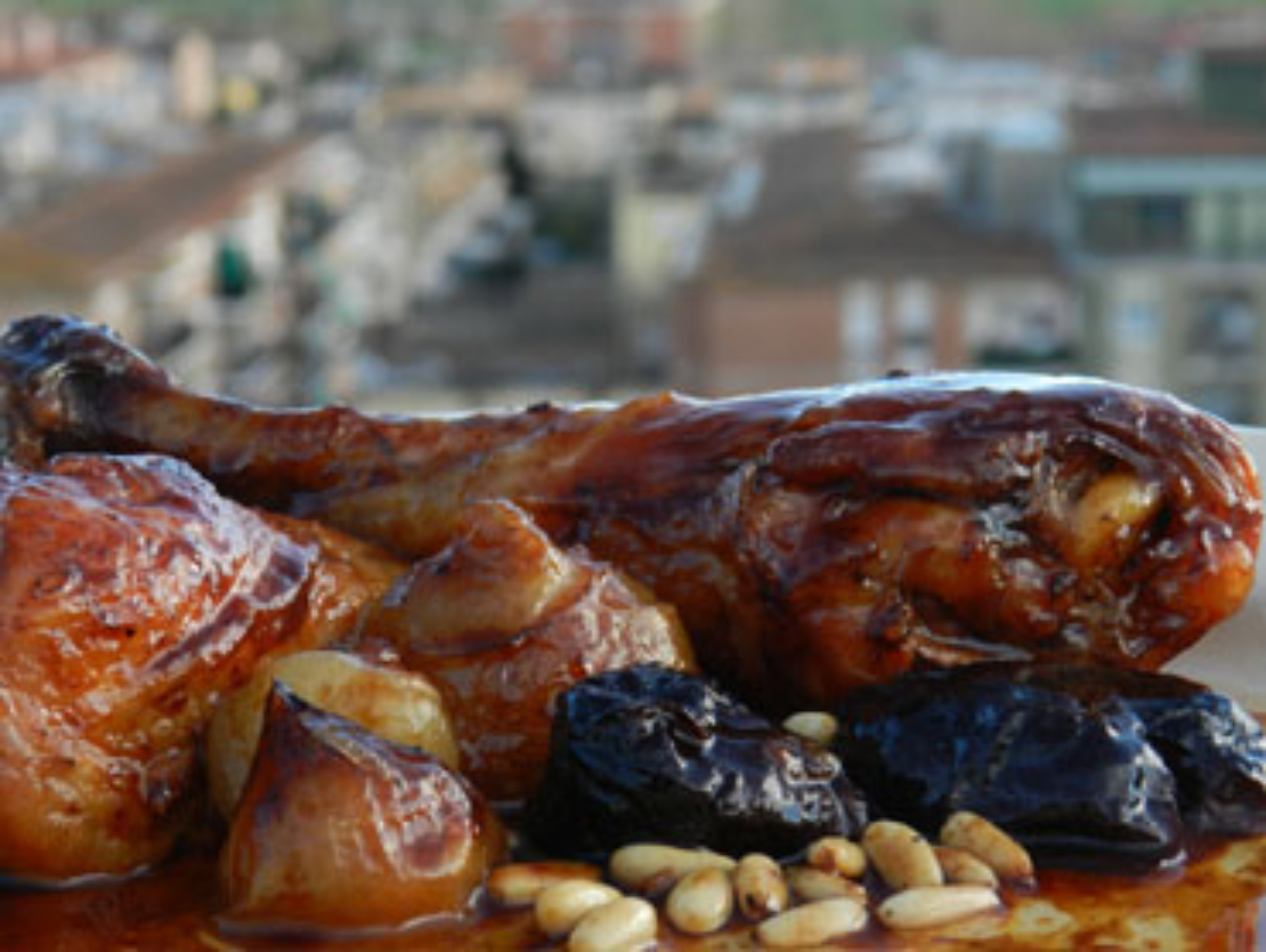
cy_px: 476
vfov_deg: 14.8
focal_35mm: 100
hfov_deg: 19.6
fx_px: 3660
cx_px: 633
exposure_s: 1/100
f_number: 5
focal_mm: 17.7
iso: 160
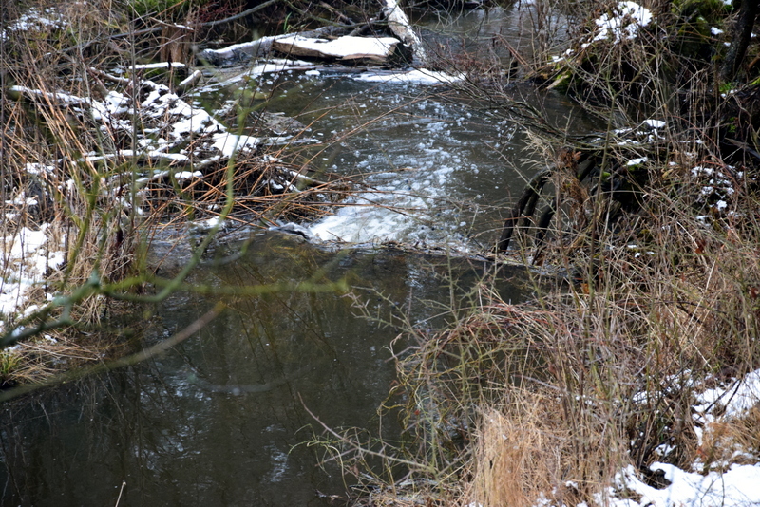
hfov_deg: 13.0
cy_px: 254
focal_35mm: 158
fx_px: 3326
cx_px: 380
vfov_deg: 8.7
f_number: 7.1
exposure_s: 1/30
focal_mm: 105
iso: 1400
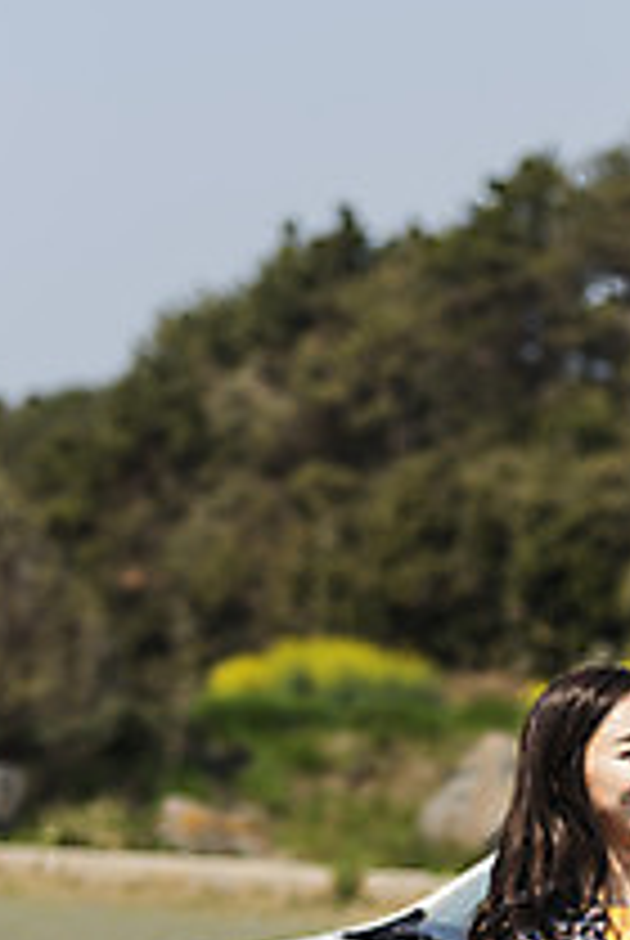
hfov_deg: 9.0
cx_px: 574
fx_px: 4003
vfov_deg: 13.3
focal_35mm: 153
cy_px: 787
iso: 100
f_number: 2.8
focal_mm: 80
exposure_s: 1/3200
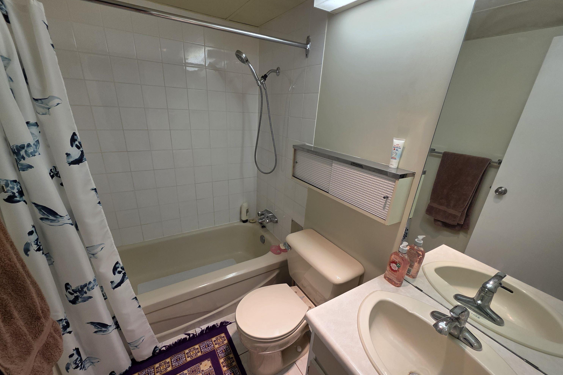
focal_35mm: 14
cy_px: 201
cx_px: 282
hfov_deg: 104.3
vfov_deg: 81.1
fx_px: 219
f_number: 1.9
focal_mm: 2.2
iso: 64
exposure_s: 1/120
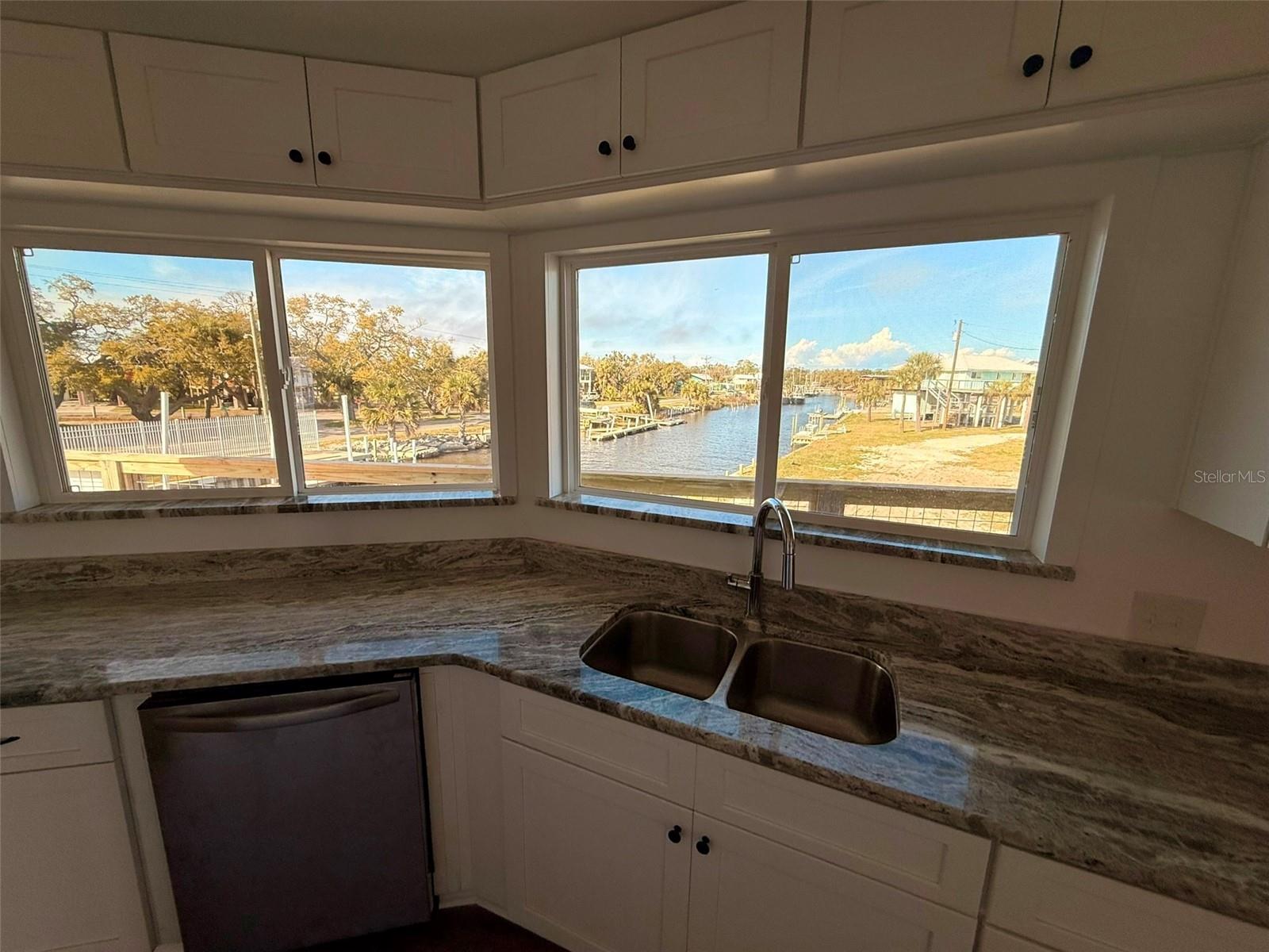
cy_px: 476
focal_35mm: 14
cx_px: 634
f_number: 2.2
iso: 50
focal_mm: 2.22
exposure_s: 1/631
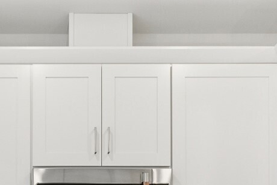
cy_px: 278
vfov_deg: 17.5
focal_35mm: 70
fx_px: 539
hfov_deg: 28.0
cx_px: 43
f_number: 9
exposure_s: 1/40
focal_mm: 19
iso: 400
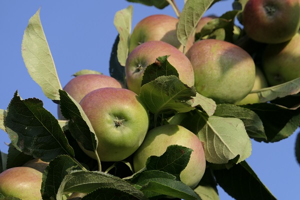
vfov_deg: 4.7
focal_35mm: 293
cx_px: 150
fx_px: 2441
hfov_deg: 7.0
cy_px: 100
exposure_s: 1/640
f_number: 4.5
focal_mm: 107.5
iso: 125
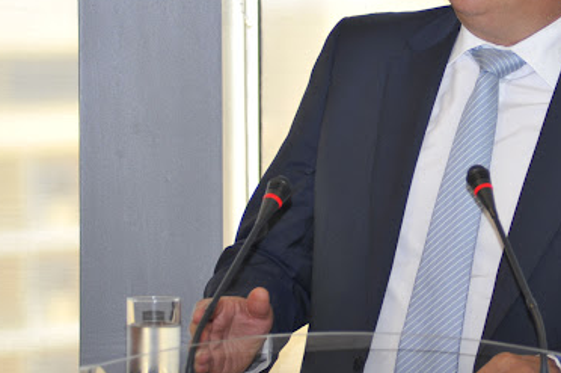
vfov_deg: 4.4
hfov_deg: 6.6
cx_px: 425
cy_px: 162
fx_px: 4856
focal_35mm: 312
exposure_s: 1/80
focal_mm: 145
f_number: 4.5
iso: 400
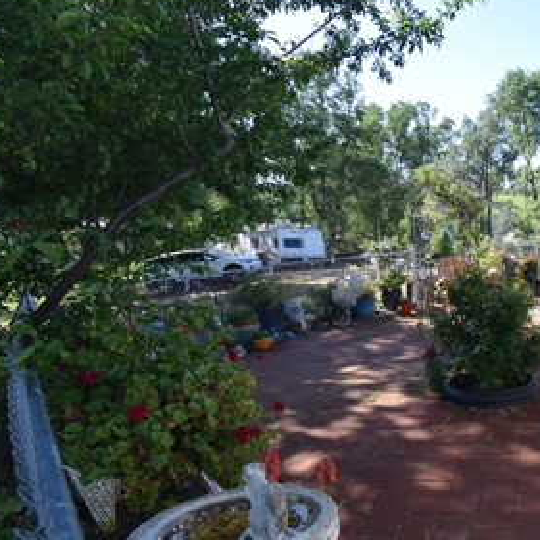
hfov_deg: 47.3
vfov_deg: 55.0
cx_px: 527
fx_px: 512
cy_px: 335
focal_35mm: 29
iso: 360
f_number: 8
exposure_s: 1/250
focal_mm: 10
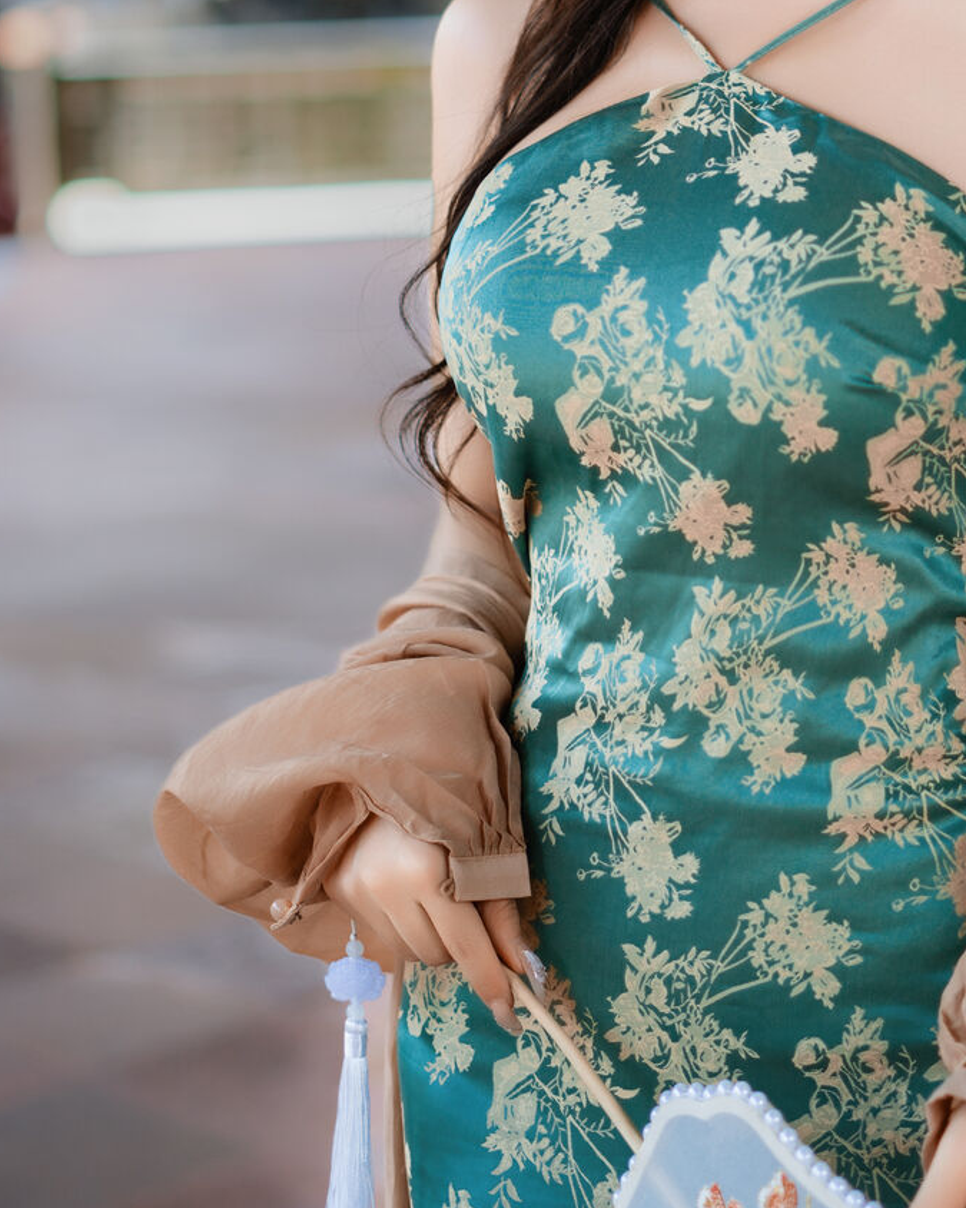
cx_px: 771
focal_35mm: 100
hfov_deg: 15.3
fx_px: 3574
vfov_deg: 19.0
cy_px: 288
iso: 100
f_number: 2
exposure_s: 1/320
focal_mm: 50
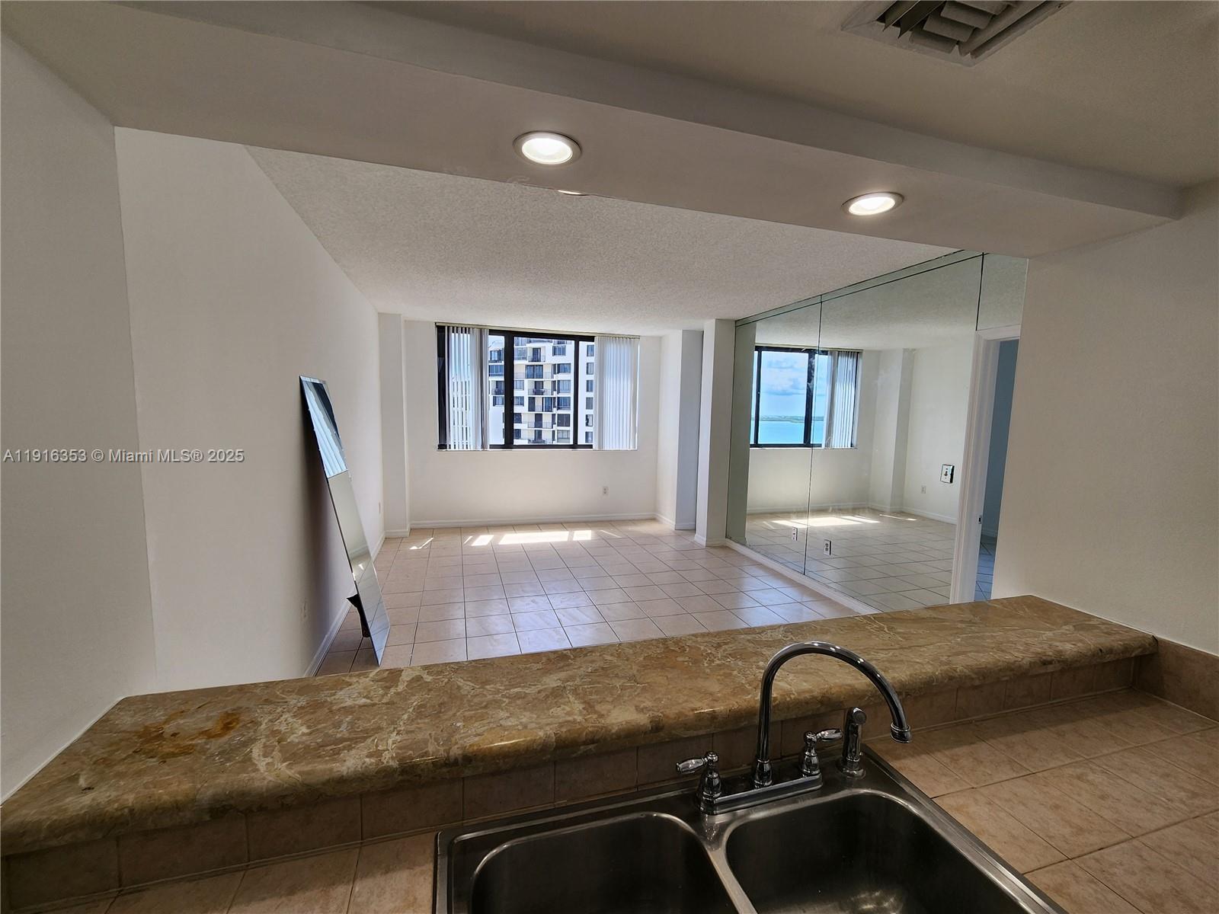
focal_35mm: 13
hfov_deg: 106.2
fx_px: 458
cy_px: 457
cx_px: 610
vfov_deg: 89.9
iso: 50
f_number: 2.2
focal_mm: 2.2
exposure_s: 1/152
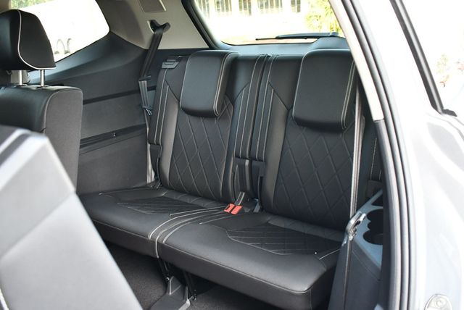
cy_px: 155
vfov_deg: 36.9
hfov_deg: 53.1
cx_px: 232
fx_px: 464
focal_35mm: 36
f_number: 3.5
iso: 900
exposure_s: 1/125
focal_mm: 18
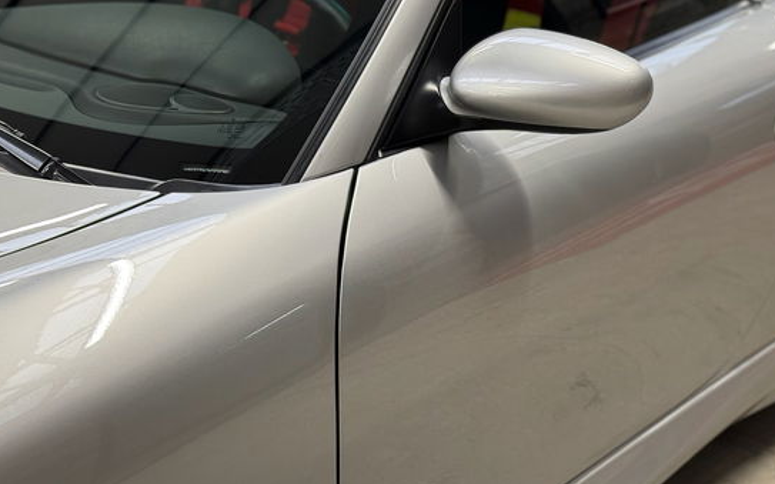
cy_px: 103
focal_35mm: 72
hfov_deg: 28.3
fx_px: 1520
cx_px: 544
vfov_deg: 17.9
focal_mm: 6.76
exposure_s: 1/50
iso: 125
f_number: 1.78
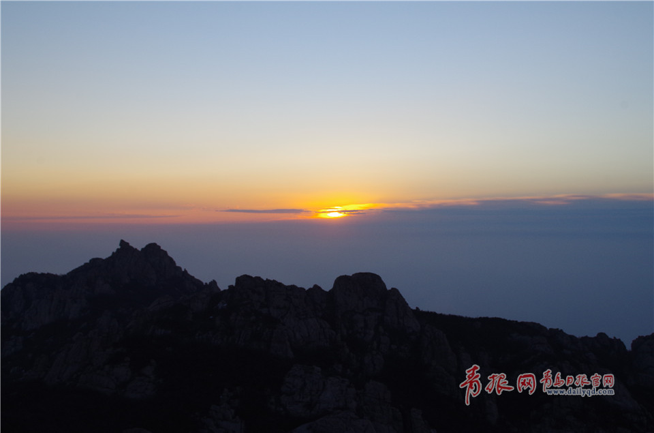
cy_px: 216
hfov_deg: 40.4
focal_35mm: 49
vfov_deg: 27.4
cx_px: 327
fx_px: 888
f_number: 8
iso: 500
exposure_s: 1/400
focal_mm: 33
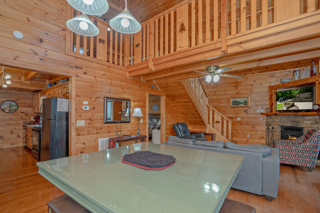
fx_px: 142
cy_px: 106
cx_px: 160
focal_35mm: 16
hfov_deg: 96.7
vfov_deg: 73.7
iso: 640
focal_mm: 16
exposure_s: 1/125
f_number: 5
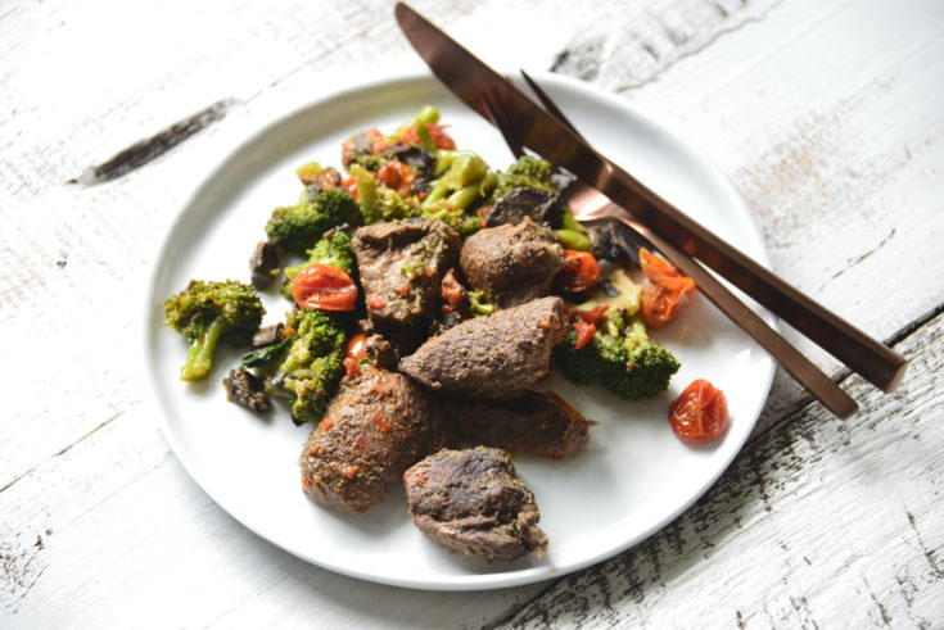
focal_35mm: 135
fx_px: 3542
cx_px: 472
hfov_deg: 15.2
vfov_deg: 10.2
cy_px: 315
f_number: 5.6
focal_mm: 135
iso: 640
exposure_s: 1/25
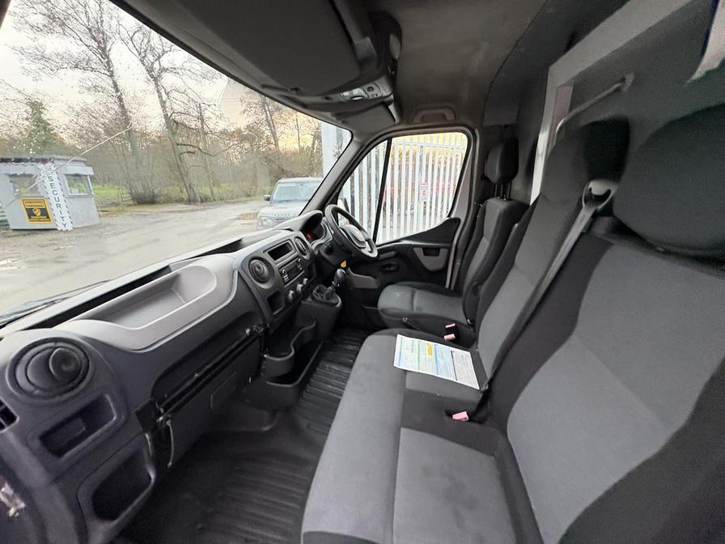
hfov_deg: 102.1
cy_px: 272
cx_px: 362
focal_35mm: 14
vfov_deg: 85.7
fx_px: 293
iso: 400
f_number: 2.2
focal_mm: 2.22
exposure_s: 1/60
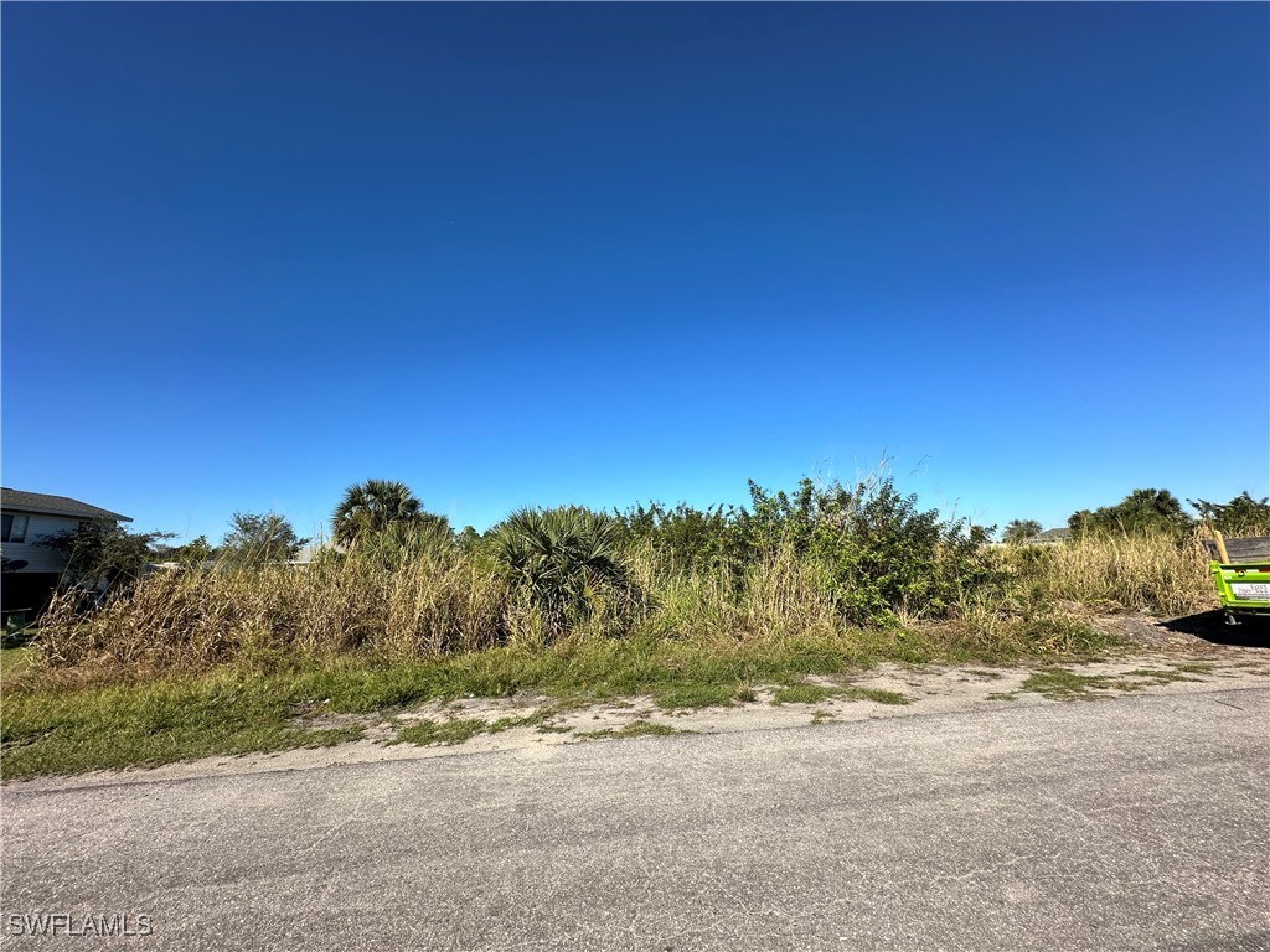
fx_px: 514
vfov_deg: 85.7
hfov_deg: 102.1
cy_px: 476
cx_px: 635
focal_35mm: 14
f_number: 2.2
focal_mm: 2.22
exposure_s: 1/2304
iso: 50
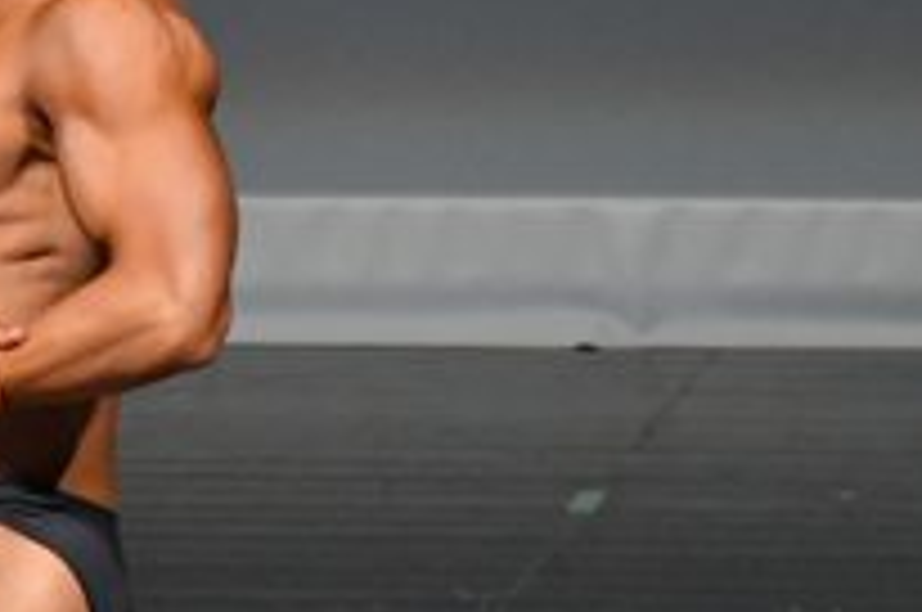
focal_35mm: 1705
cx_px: 137
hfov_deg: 1.2
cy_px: 387
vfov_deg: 0.8
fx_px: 43598
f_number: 5.6
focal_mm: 300
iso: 4000
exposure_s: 1/400
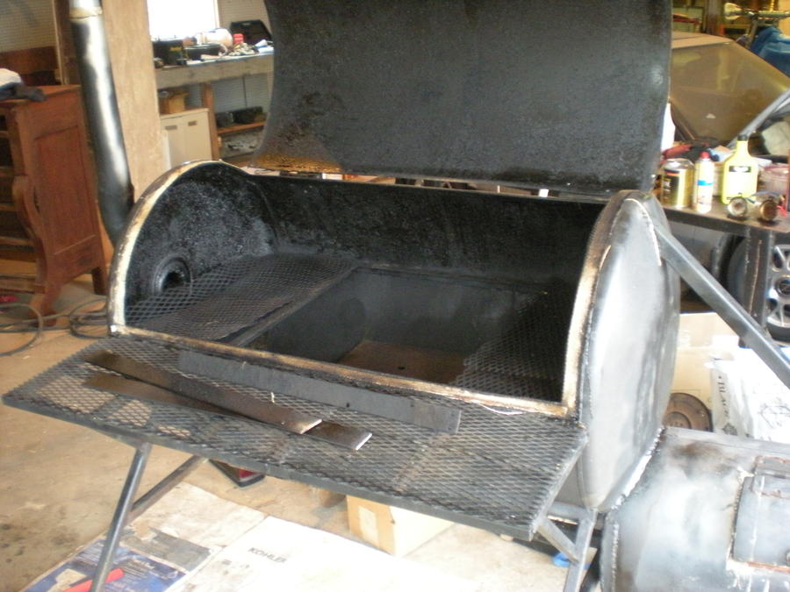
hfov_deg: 49.0
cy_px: 296
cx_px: 395
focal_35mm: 38
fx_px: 867
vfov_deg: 37.7
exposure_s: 1/8
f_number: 3.1
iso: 497
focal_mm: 6.3
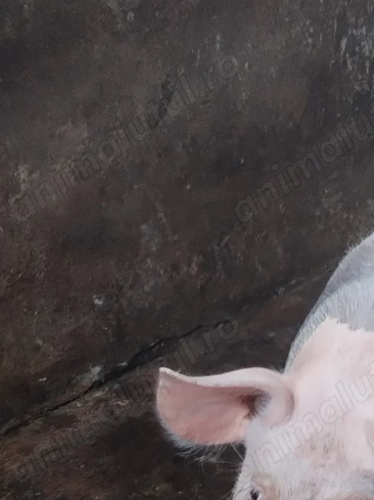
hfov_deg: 19.2
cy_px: 456
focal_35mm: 71
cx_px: 483
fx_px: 1024
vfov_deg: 26.4
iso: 1401
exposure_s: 1/25
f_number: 1.8
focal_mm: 4.75
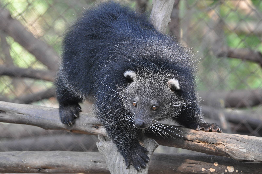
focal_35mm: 255
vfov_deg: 5.4
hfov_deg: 8.1
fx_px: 1854
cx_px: 131
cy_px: 87
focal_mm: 170
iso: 900
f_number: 5
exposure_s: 1/125
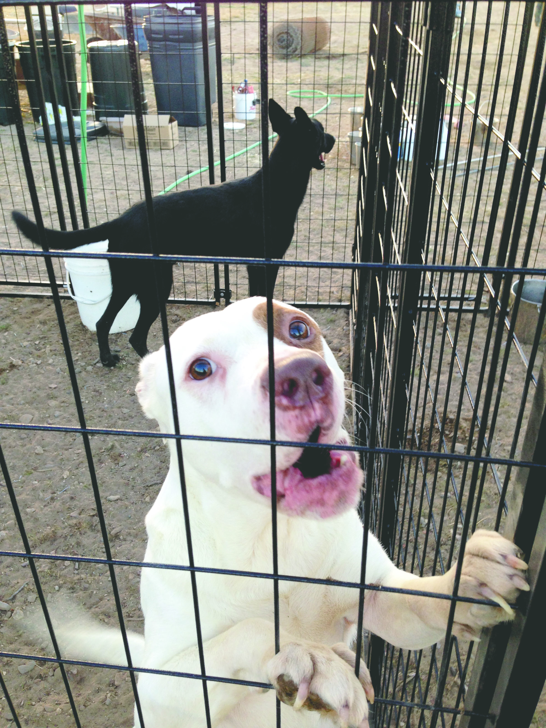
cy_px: 364
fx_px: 694
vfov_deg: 55.4
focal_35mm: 33
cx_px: 273
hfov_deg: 42.9
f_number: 2.4
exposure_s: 1/60
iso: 64
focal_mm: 4.12
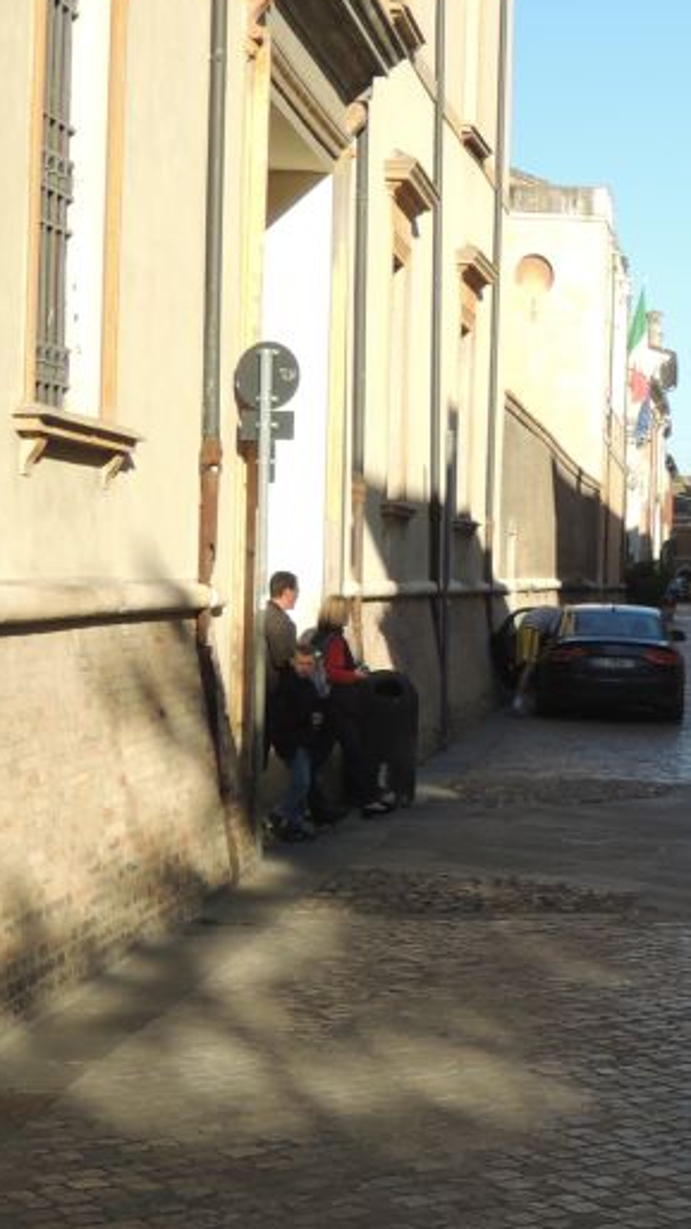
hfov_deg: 14.8
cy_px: 540
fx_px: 2476
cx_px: 1021
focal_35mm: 76
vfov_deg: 27.8
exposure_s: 1/1000
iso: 100
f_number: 2.5
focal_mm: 6.3
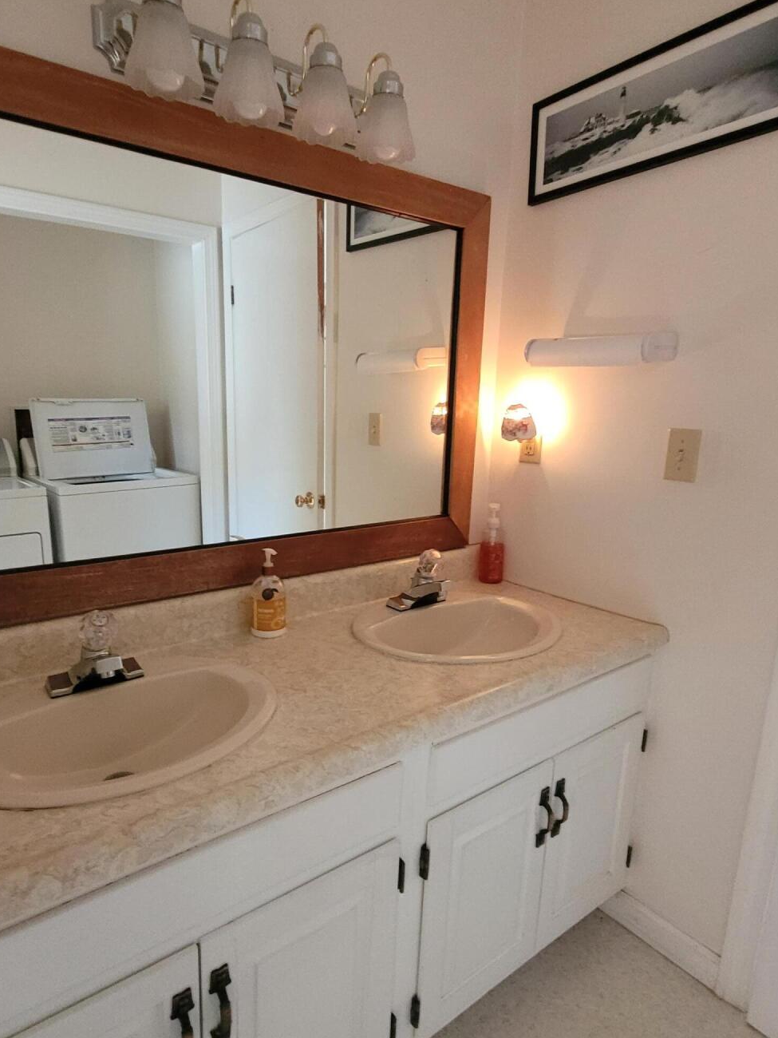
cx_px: 359
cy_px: 534
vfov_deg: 81.7
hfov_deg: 65.9
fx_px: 599
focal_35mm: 20
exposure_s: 1/30
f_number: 2.2
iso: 640
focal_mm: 1.74
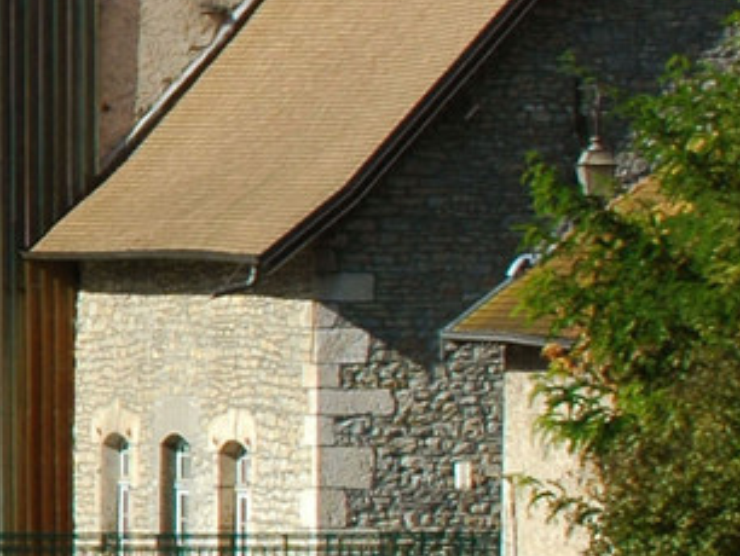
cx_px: -1030
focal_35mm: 647
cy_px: 66
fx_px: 13842
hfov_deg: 3.0
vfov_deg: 2.3
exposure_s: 1/400
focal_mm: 86
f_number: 8
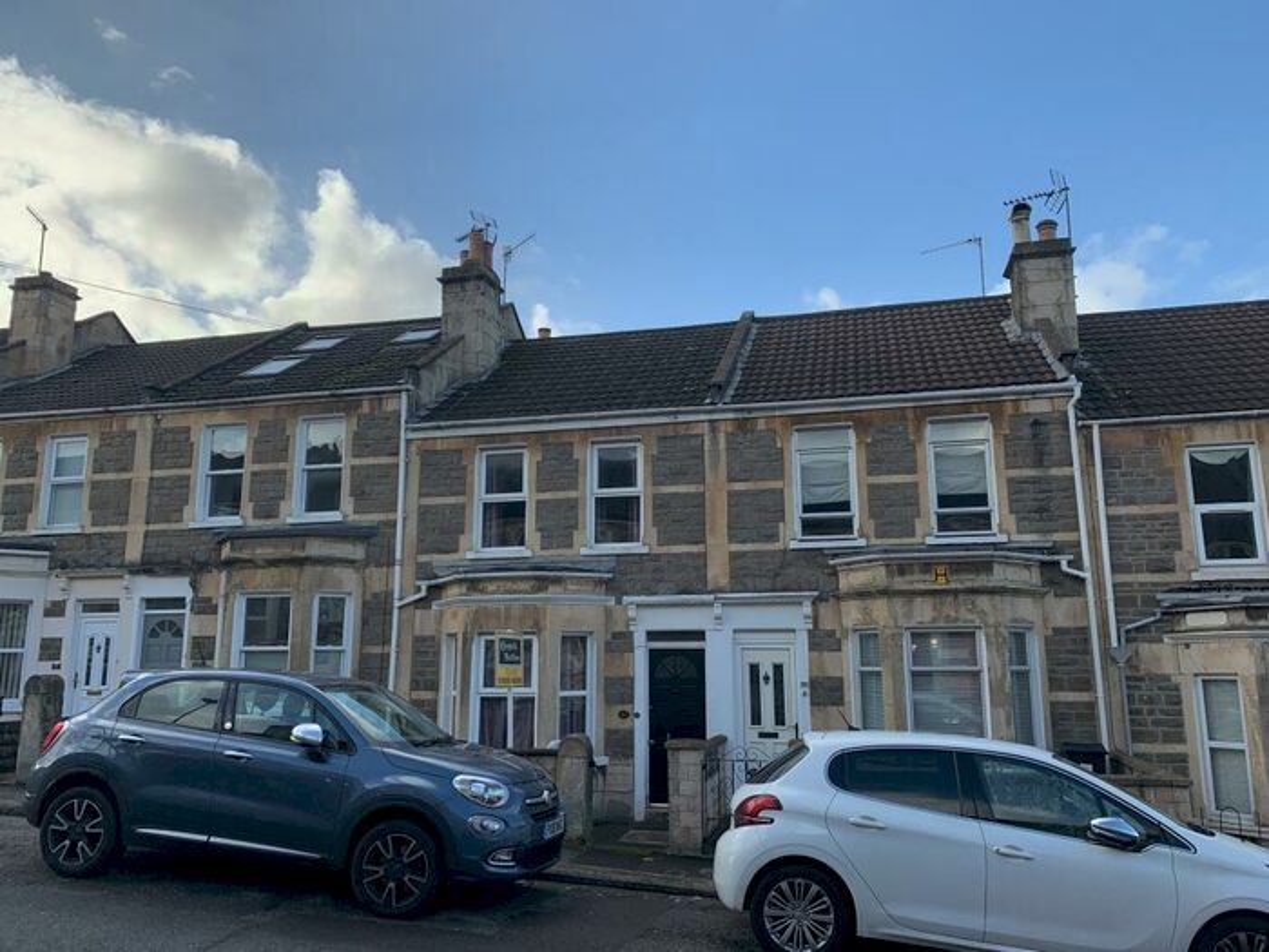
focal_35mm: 26
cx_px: 634
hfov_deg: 67.3
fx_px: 953
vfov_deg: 53.1
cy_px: 476
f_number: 1.8
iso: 25
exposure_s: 1/981
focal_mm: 4.25
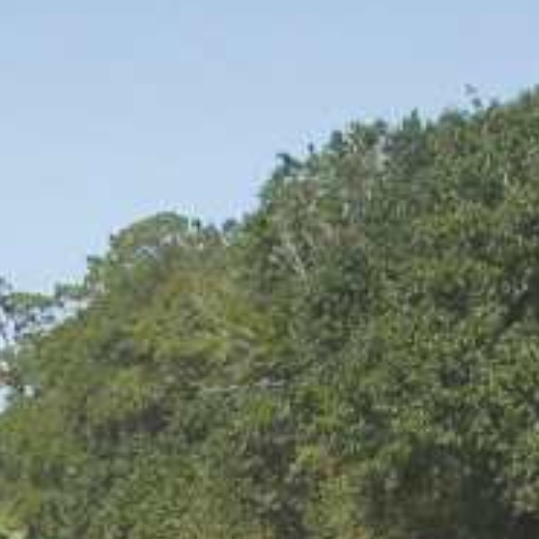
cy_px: 942
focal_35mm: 170
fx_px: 2995
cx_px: 41
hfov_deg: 10.2
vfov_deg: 9.8
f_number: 8.5
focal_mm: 5.8
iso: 50
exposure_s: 1/109
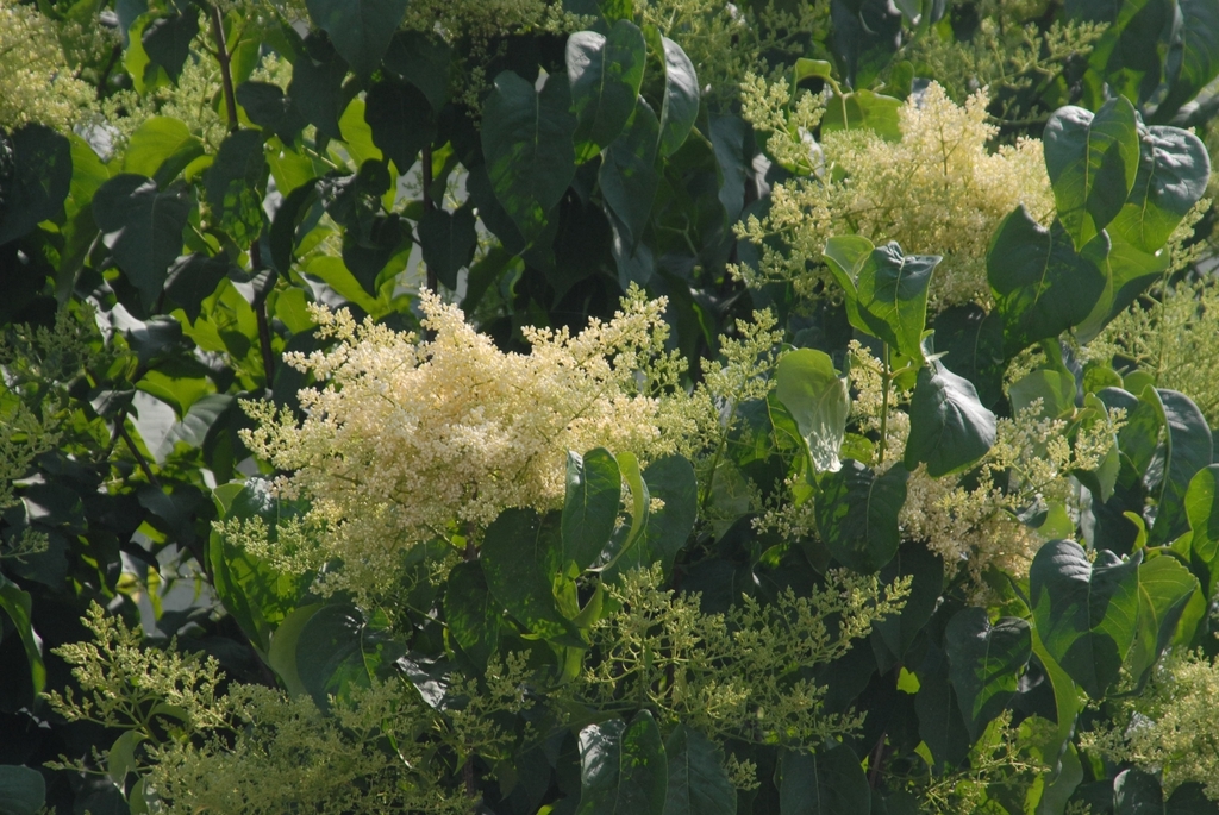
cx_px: 610
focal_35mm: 315
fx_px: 10677
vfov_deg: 4.4
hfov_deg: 6.5
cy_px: 408
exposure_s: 1/350
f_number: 10
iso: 400
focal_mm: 210
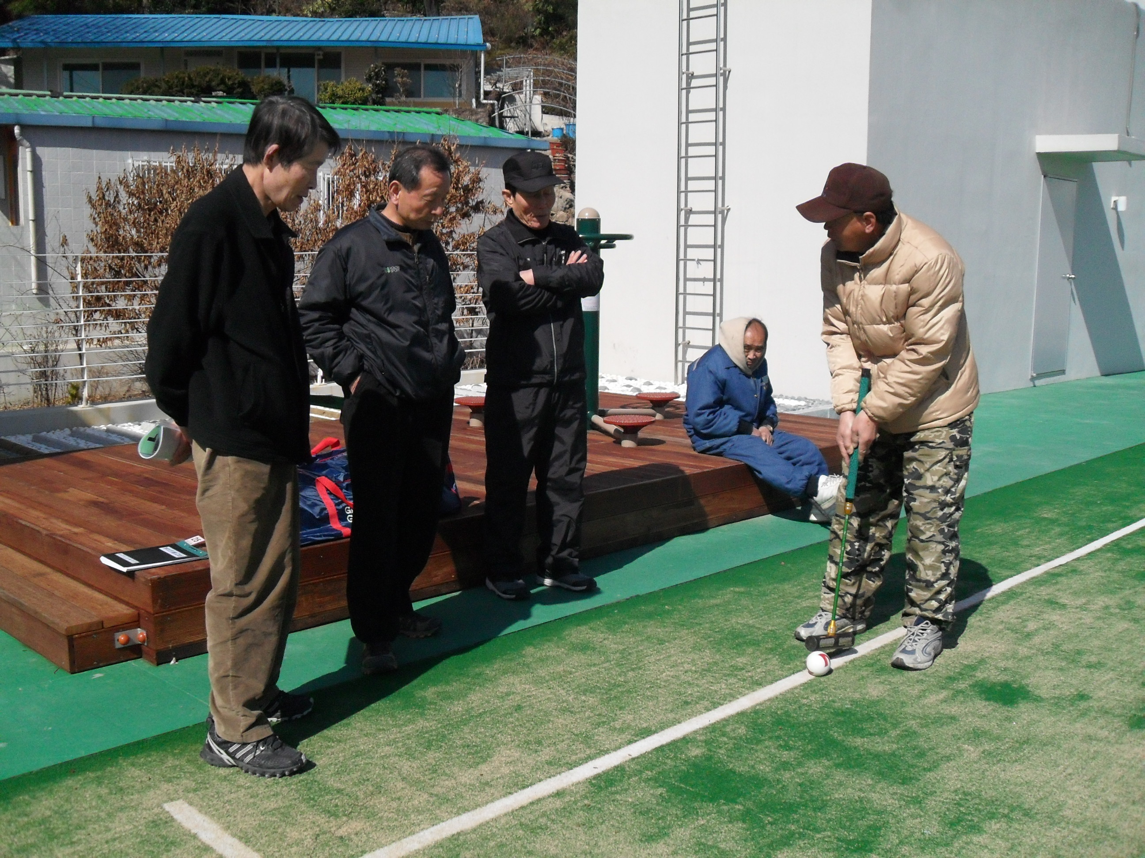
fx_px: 1158
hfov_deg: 52.6
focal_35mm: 35
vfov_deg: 40.7
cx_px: 572
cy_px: 429
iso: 200
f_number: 8.9
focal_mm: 6.2
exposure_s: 1/500
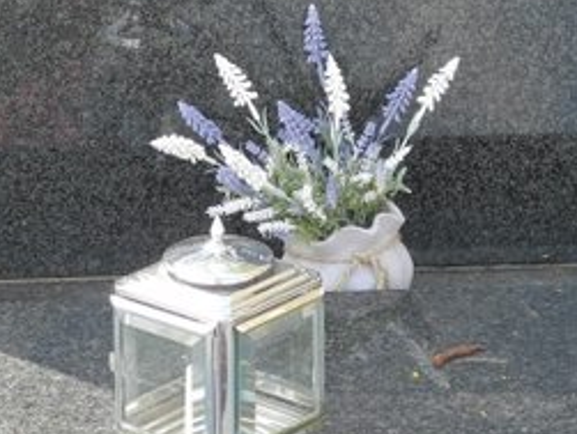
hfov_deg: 11.3
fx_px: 2921
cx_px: 377
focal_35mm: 175
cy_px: -168
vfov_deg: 8.4
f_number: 3.5
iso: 100
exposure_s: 1/160
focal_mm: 11.8
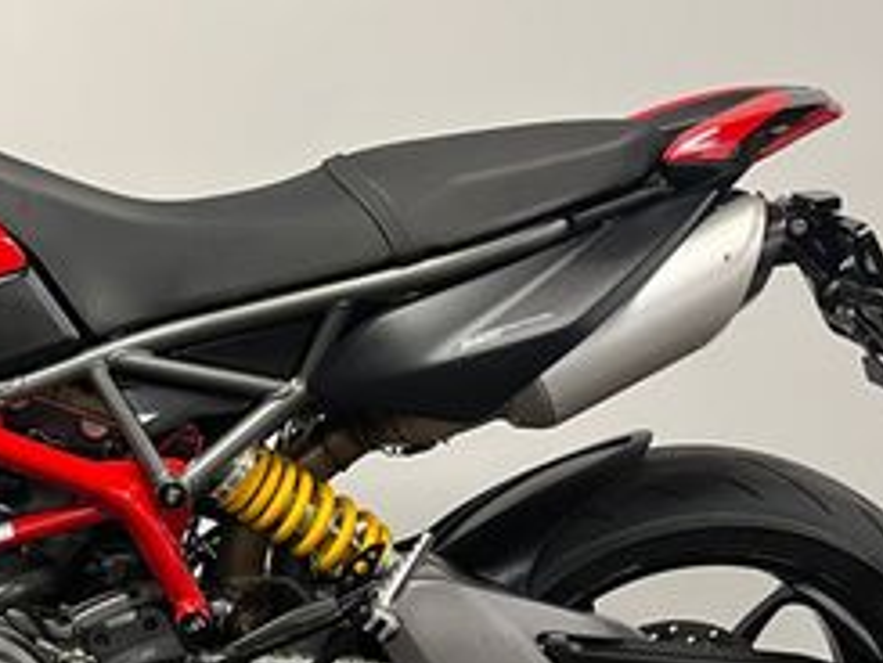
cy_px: 458
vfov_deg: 21.5
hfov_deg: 26.9
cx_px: -14
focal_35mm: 68
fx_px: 1735
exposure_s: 1/50
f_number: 1.6
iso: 100
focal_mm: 5.1
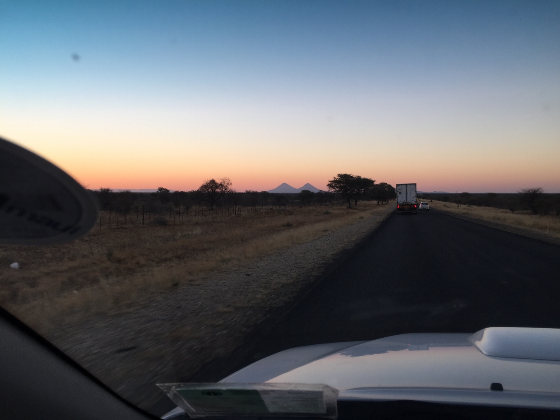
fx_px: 469
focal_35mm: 29
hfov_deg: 61.7
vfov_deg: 48.2
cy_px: 210
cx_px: 280
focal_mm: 4.15
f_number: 2.2
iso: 32
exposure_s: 1/176
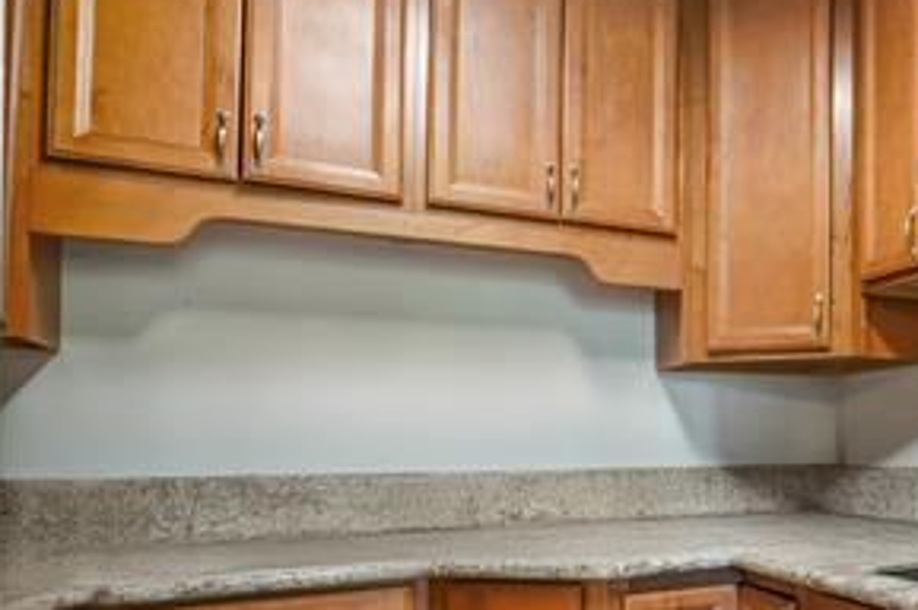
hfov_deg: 49.6
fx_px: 790
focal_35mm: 31
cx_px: 912
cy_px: 429
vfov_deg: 41.4
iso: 800
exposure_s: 1/5
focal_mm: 14
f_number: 9
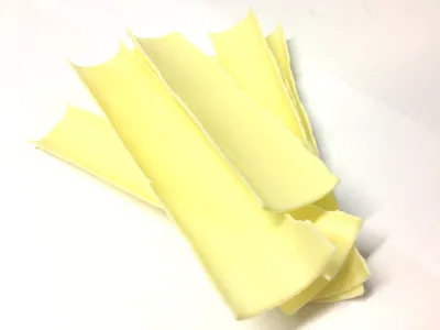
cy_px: 165
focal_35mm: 33
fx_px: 419
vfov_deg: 42.9
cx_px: 220
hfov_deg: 55.4
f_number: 2.4
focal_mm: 4.12
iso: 50
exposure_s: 1/20
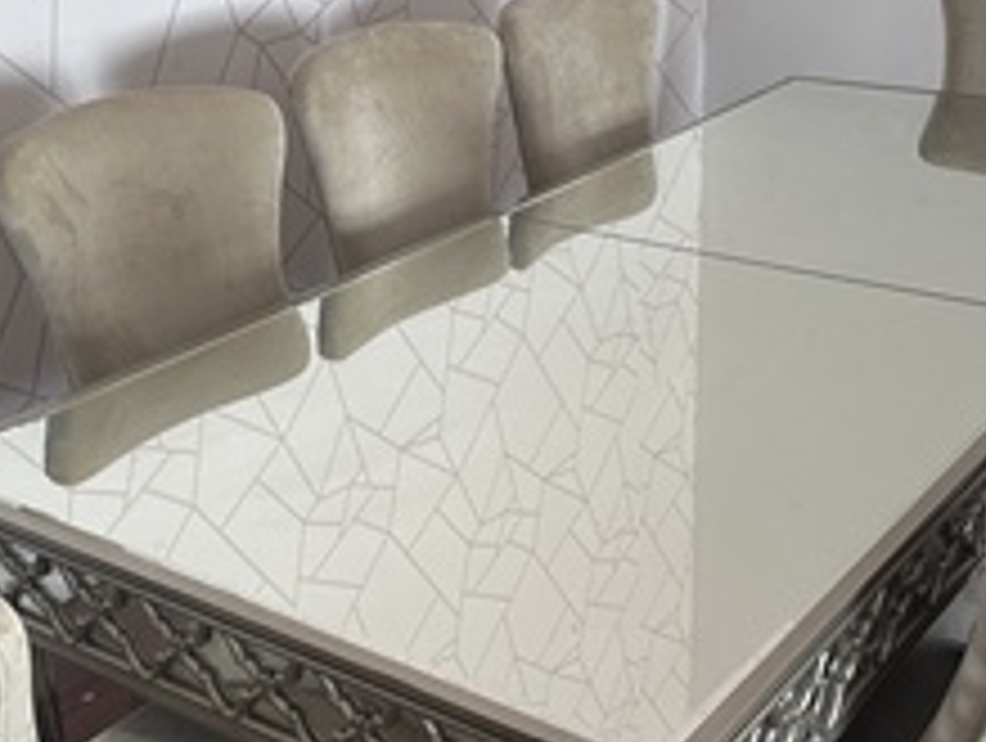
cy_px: 488
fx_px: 1427
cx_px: 543
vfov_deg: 29.0
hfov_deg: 38.1
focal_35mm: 50
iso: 250
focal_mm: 6.86
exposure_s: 1/63
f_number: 1.78
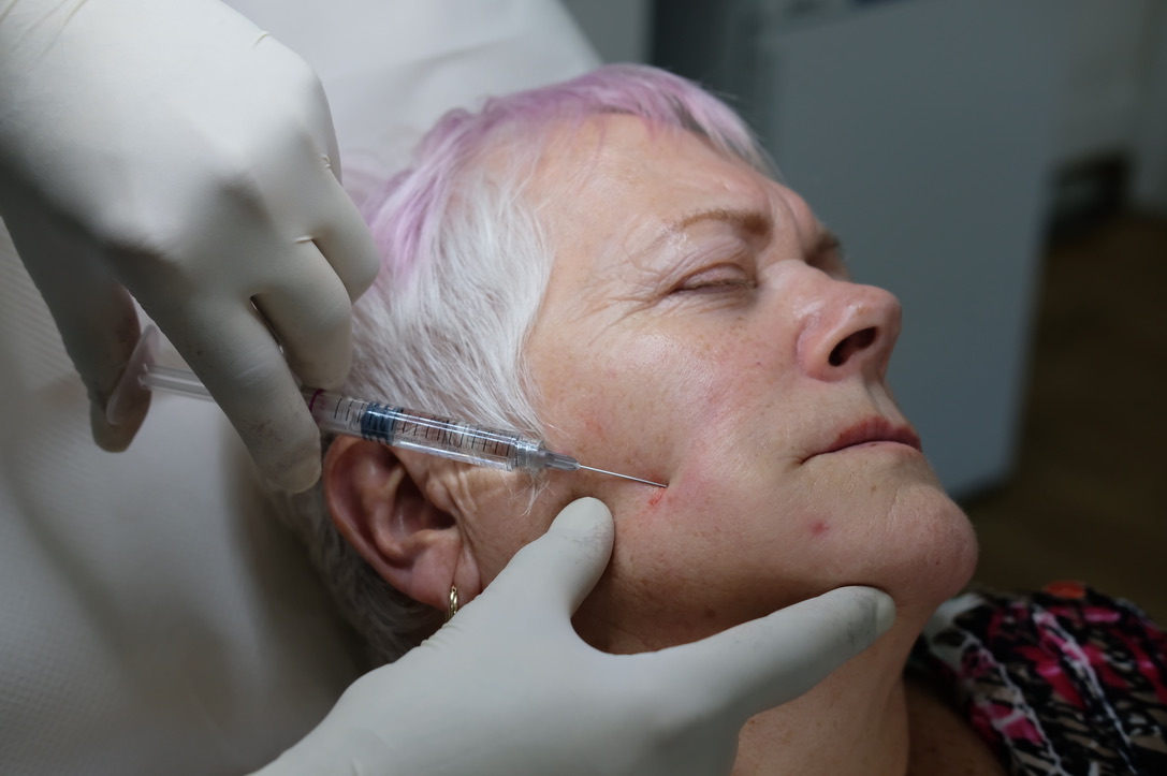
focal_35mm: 53
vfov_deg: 25.5
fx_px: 1717
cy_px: 388
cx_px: 584
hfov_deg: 37.5
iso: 400
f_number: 4
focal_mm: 35
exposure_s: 1/170
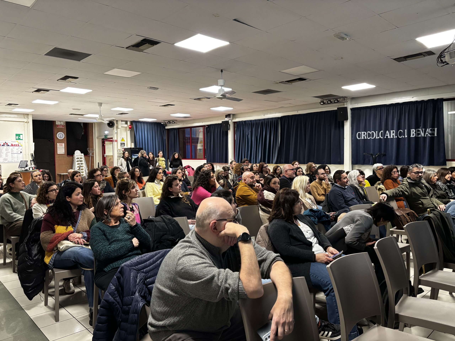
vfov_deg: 53.1
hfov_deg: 67.3
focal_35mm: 26
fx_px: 342
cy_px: 170
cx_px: 228
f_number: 1.6
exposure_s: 1/60
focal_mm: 5.96
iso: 400
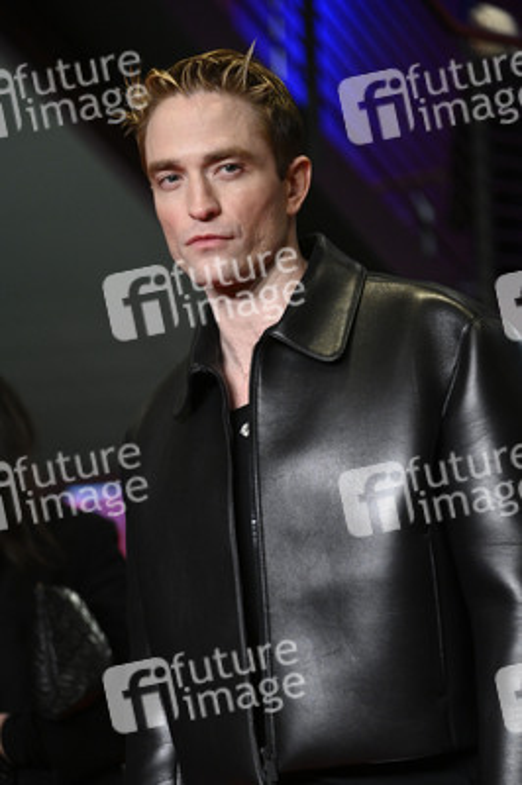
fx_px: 3268
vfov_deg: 13.7
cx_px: 261
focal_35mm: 150
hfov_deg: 9.1
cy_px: 392
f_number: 5.6
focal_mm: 150
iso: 6400
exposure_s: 1/250
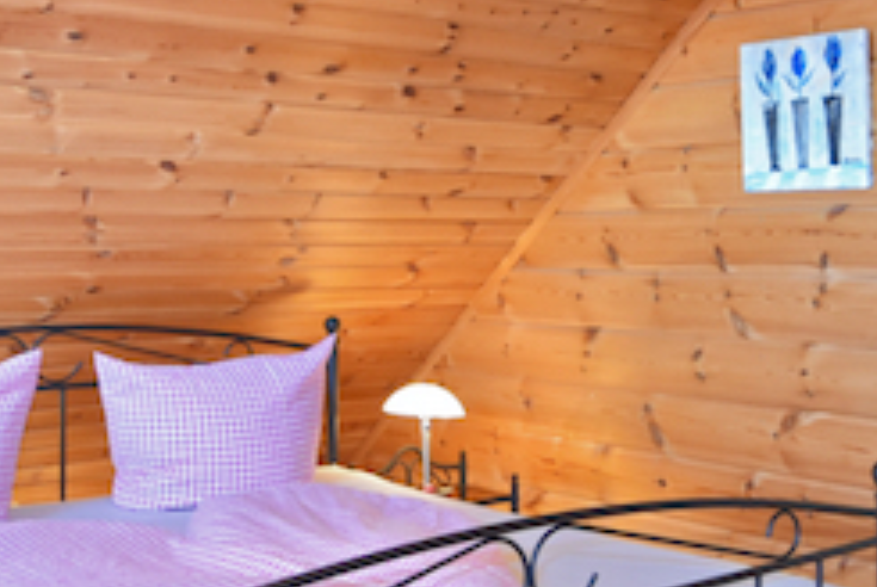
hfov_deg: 39.7
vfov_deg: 27.4
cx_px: 605
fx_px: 1195
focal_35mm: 49
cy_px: 199
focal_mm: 10
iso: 720
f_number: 4
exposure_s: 1/60
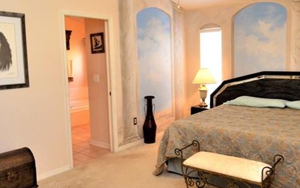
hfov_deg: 57.8
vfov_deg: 38.3
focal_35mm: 33
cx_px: 177
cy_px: 83
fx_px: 270
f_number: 5.6
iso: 2000
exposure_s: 1/60
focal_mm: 10
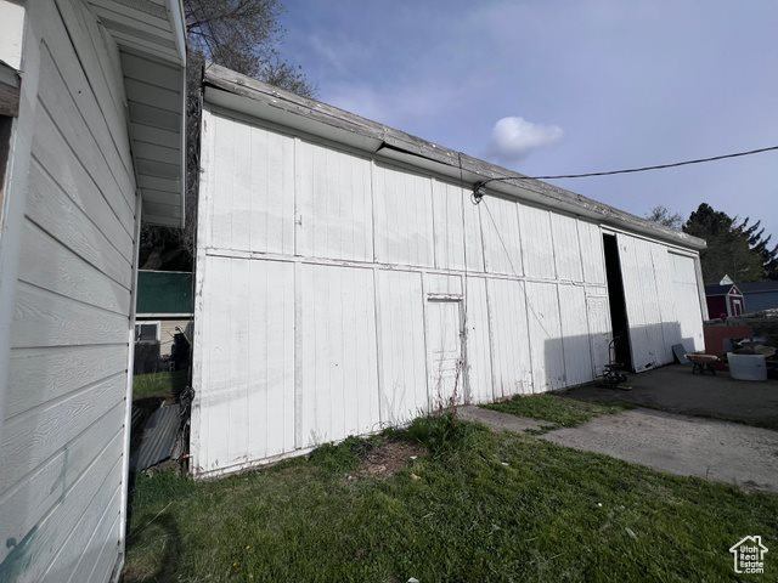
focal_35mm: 13
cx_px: 389
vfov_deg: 89.9
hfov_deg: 106.2
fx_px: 292
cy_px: 292
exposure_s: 1/6494
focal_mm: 1.57
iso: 32
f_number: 1.8
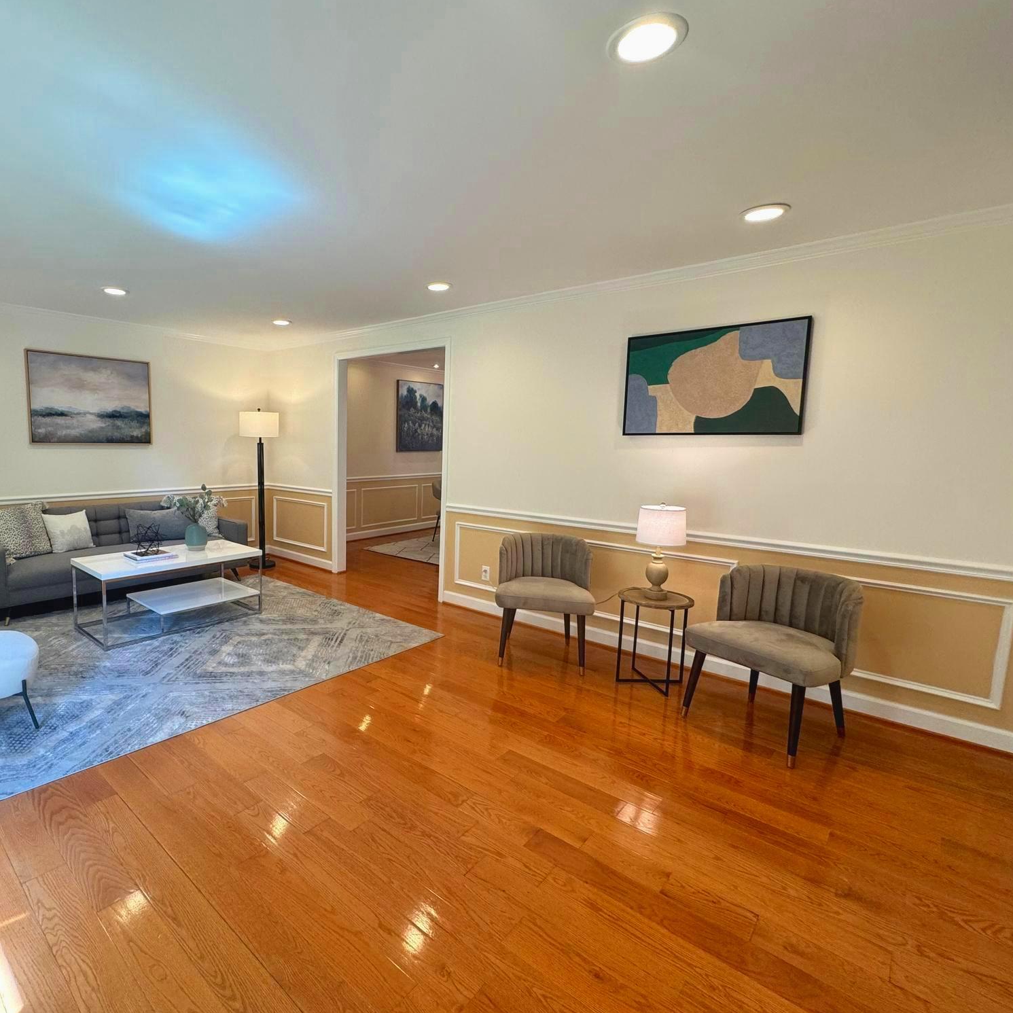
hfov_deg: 82.1
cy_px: 508
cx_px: 369
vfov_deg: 84.0
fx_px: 563
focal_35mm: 17
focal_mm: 2.22
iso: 200
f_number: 2.2
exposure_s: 1/120
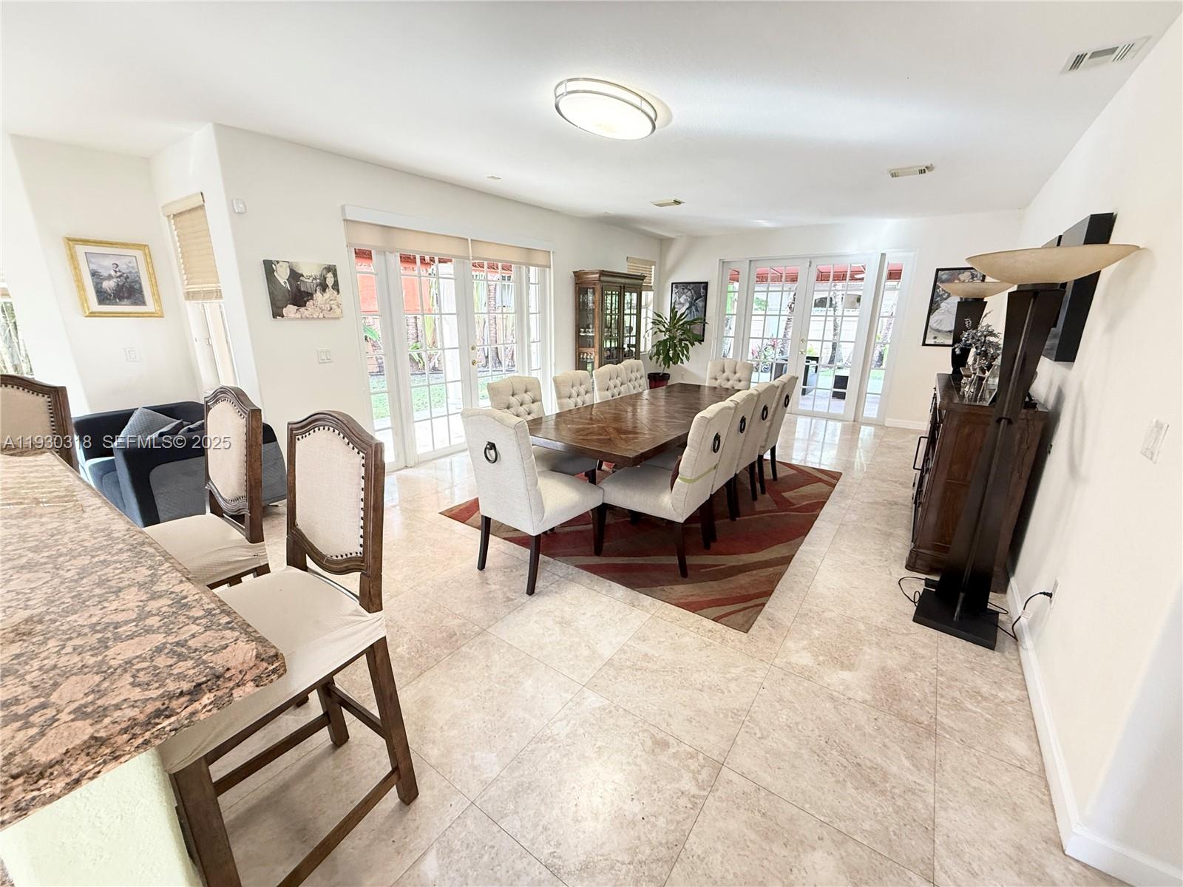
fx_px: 478
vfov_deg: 85.7
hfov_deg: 102.1
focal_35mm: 14
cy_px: 444
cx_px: 592
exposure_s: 1/120
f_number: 2.2
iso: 320
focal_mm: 2.22
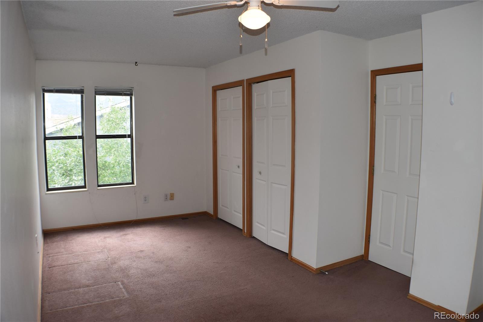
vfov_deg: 38.3
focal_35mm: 34
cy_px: 161
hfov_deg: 55.1
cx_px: 242
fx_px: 463
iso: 560
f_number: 5.6
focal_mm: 23
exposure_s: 1/125
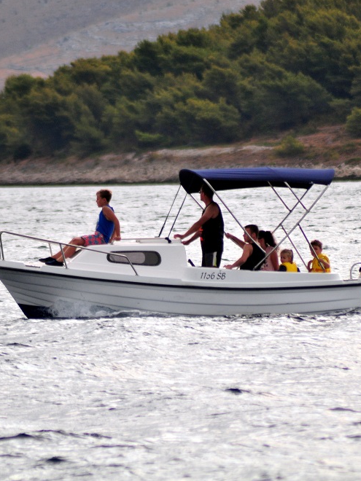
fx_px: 9094
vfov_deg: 3.0
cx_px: 185
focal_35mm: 654
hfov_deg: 2.3
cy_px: 240
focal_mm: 300
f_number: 5.6
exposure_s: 1/1250
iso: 320
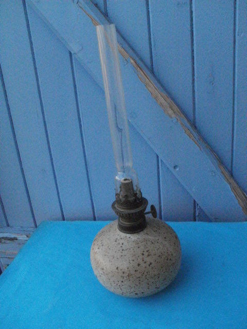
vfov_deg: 51.4
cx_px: 124
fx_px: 343
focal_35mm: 36
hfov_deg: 39.7
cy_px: 164
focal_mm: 6.3
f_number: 5.6
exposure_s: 1/100
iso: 800
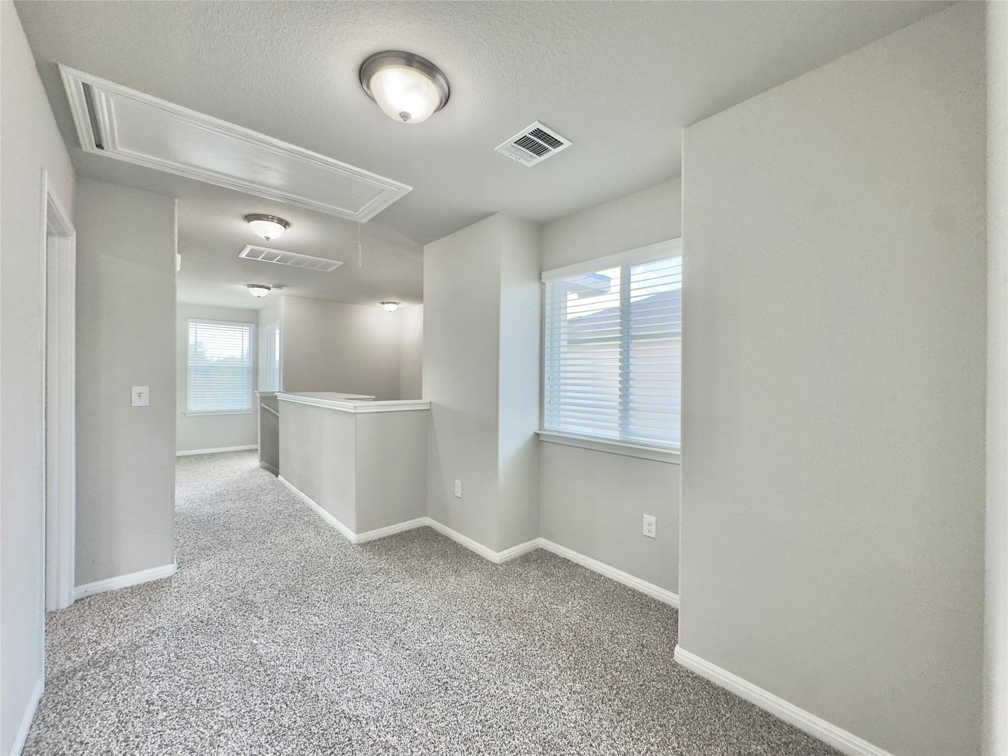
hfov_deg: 102.1
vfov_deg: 85.7
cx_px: 504
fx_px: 408
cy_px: 378
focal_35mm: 14
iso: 64
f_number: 2.2
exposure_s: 1/120
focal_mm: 2.22
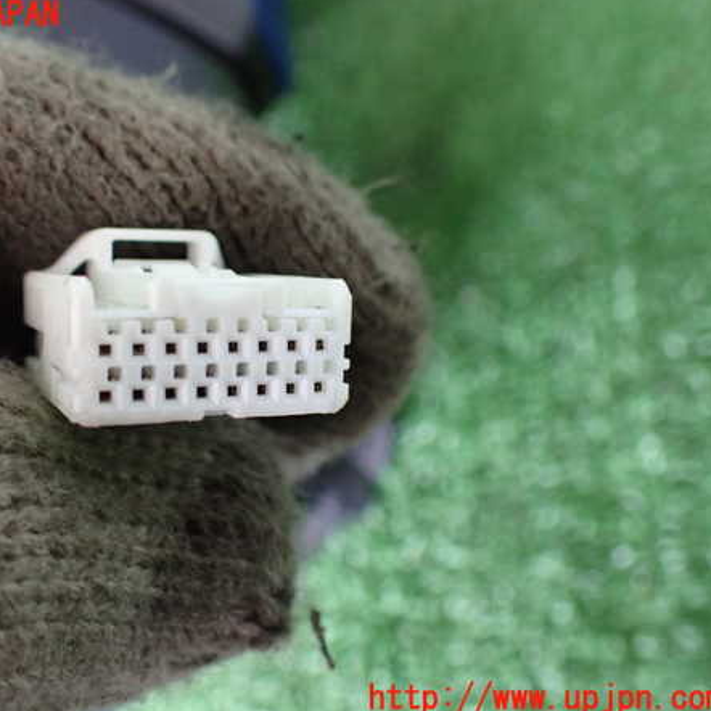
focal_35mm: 36
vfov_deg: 46.0
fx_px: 837
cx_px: 249
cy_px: 357
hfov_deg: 45.5
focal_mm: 5.4
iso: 800
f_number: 2.3
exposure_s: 1/80
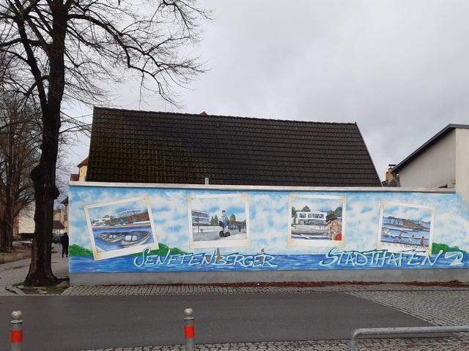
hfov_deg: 67.3
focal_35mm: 26
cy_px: 176
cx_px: 234
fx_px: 352
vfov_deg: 53.1
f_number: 1.7
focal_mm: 3.92
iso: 40
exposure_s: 1/967
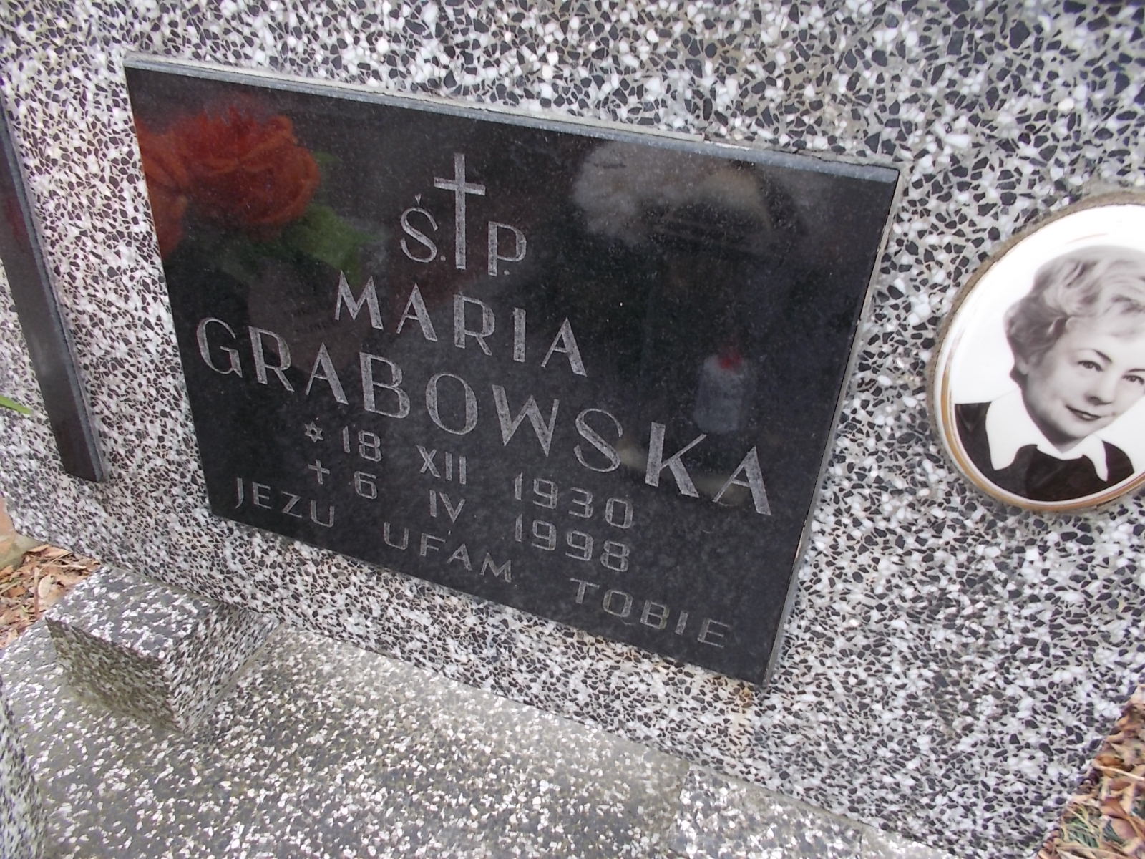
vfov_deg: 53.1
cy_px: 430
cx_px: 572
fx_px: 860
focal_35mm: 26
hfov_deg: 67.3
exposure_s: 1/50
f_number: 3.2
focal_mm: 4.6
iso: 80
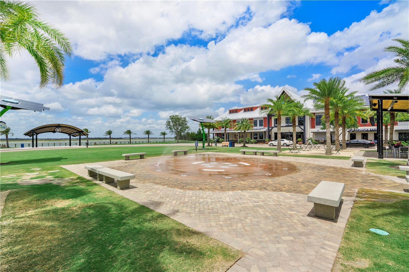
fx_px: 182
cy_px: 136
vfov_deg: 73.7
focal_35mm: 16
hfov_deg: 96.7
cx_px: 204
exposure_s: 1/750
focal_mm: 16
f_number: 9.5
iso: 160
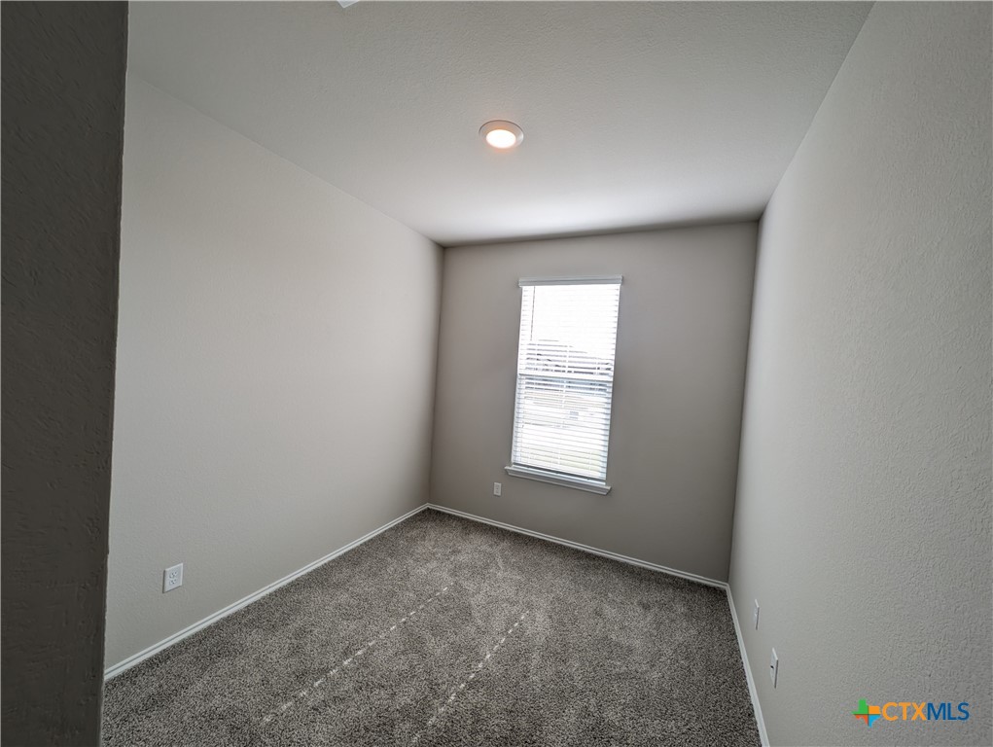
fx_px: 345
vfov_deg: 94.6
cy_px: 374
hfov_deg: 110.5
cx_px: 496
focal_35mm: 12
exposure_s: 1/243
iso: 41
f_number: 1.95
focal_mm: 2.23
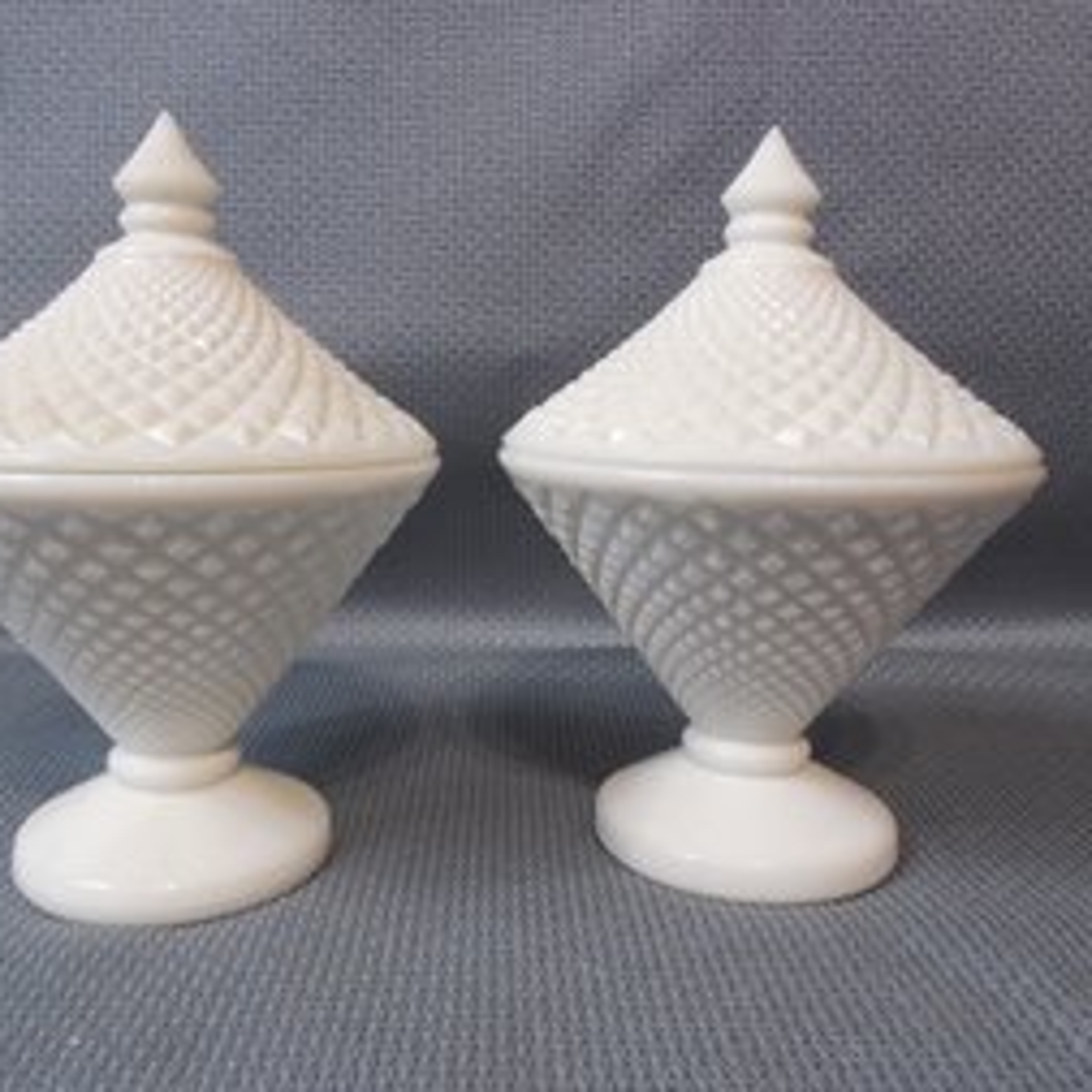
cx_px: 494
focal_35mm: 30
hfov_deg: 54.0
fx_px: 1071
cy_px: 546
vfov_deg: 54.0
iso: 180
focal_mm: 4.5
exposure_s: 1/30
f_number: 3.3
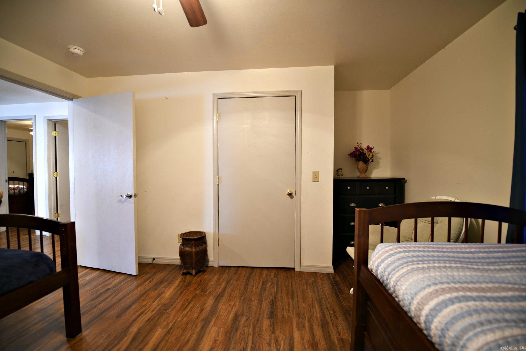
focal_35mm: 14
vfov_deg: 81.2
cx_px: 263
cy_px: 176
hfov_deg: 104.3
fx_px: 205
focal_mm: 14
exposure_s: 1/15
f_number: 2.8
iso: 560
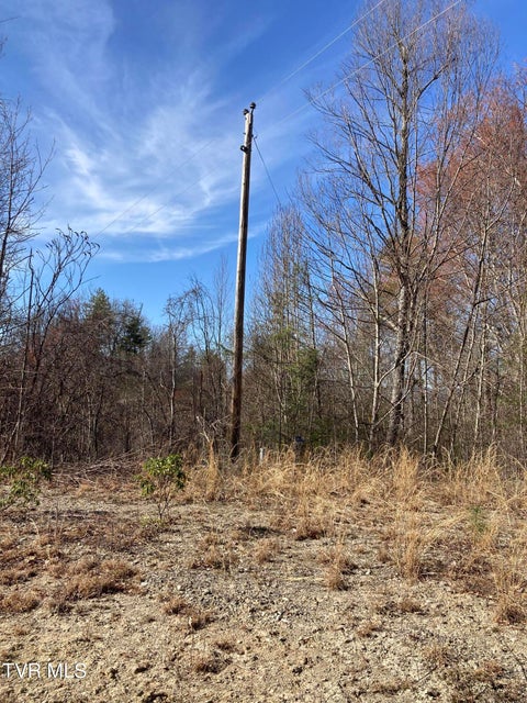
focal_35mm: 28
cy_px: 352
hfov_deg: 49.7
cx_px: 264
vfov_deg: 63.4
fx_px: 568
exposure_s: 1/1600
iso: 20
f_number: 1.8
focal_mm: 3.99
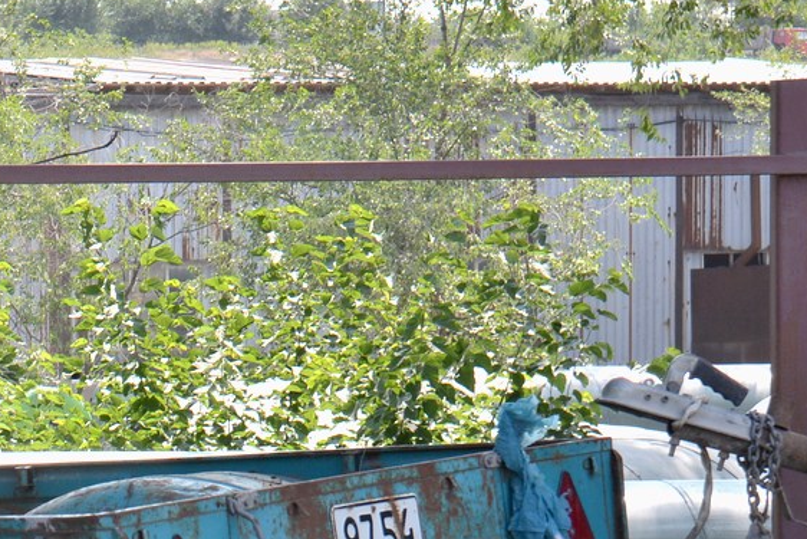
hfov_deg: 9.8
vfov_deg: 6.6
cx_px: -83
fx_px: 4664
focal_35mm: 208
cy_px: 466
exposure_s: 1/250
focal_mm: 52
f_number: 8
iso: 200
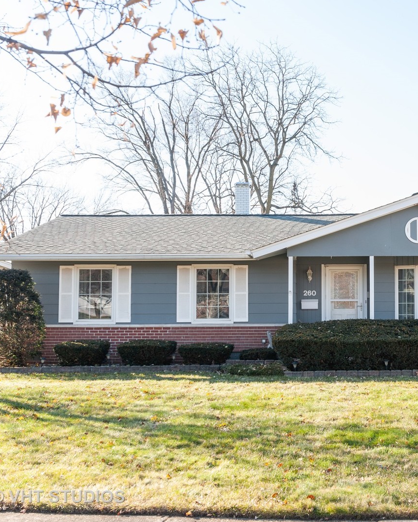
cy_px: 260
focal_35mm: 44
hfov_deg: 33.0
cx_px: 344
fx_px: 681
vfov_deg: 42.0
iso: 200
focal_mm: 31
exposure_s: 1/100
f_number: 8
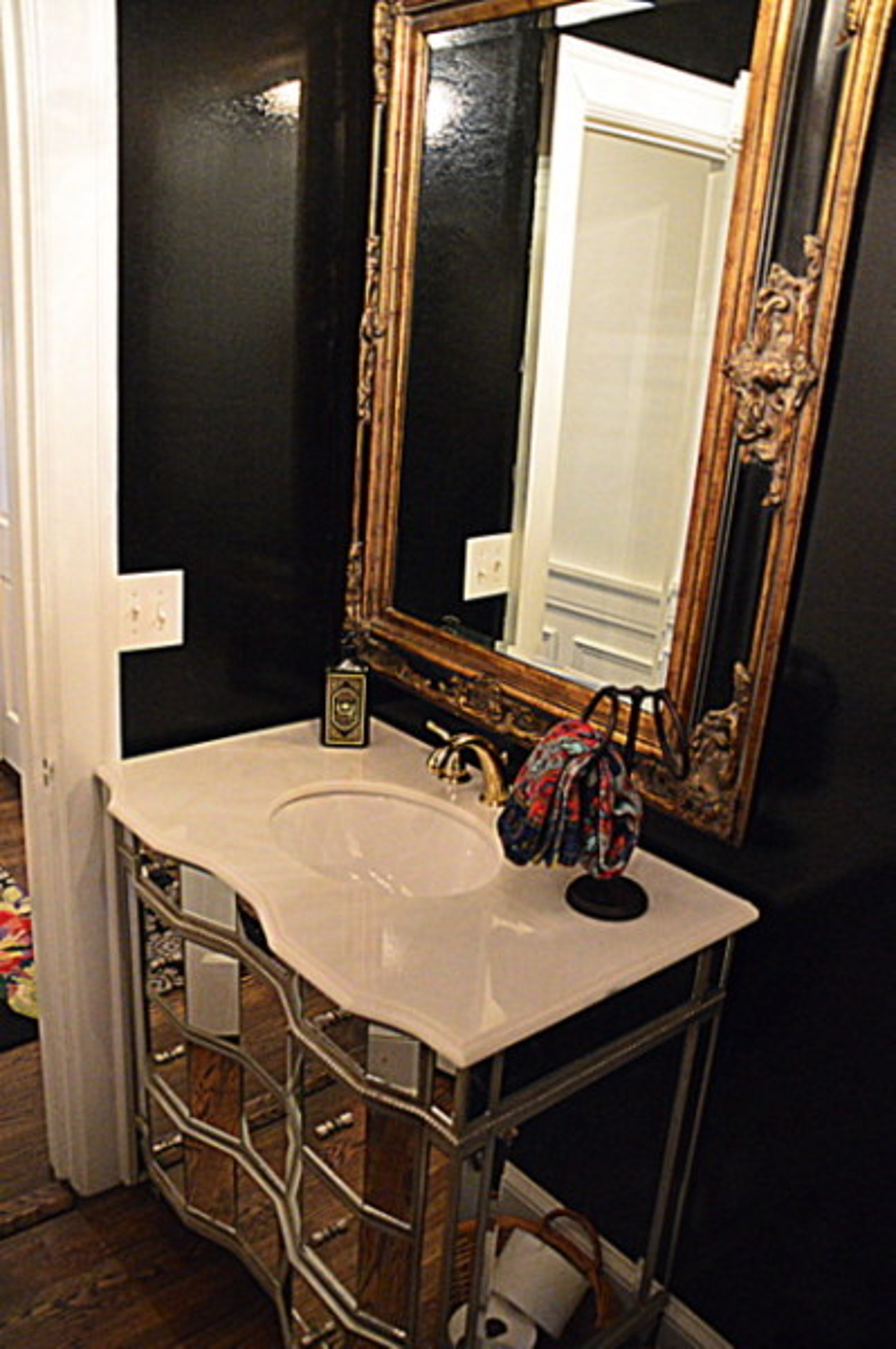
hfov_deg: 47.9
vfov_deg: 67.4
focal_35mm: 27
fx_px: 1010
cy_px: 674
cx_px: 448
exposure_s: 1/30
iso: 3200
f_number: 3.5
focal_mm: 18
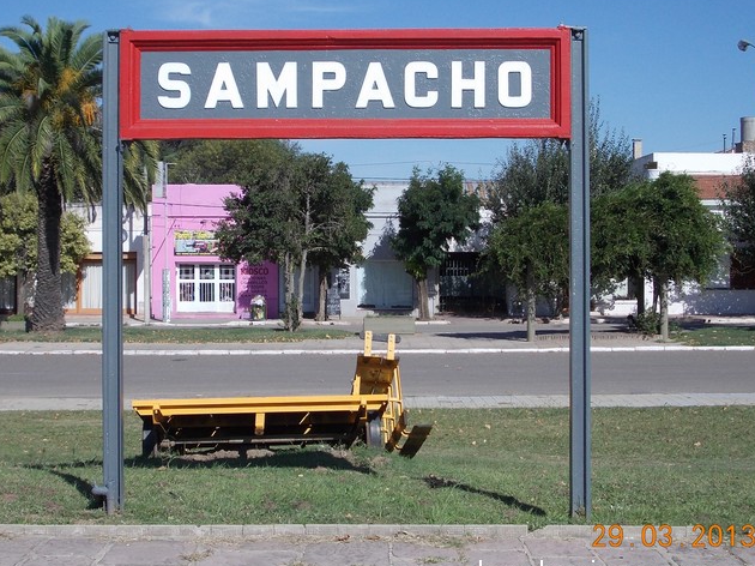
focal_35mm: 62
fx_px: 1352
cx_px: 344
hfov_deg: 31.2
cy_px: 273
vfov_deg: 23.6
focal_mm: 7.2
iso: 80
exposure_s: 1/320
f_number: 7.2
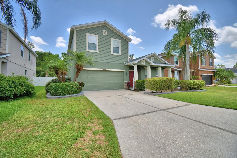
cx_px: 118
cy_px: 79
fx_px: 99
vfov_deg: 77.3
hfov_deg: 100.4
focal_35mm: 15
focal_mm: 10
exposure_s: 1/1000
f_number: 4.5
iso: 100
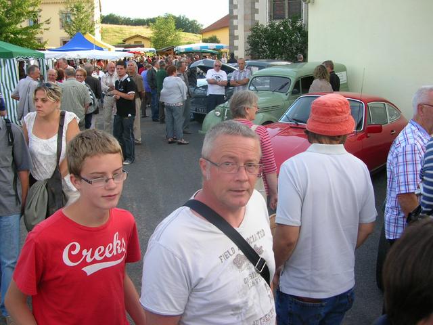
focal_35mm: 37
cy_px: 162
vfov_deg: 38.7
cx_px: 216
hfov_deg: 50.1
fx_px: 463
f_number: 2.9
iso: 50
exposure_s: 1/186
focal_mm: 6.2
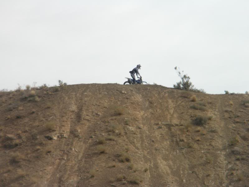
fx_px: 1870
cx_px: 124
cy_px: 94
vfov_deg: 5.7
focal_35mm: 260
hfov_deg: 7.6
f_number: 14
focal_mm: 46.2
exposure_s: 1/110
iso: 90
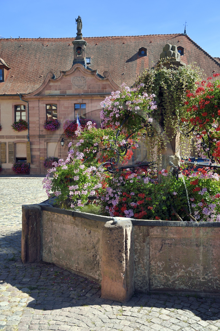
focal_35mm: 40
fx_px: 367
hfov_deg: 33.4
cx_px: 110
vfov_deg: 48.5
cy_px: 166
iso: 200
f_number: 8
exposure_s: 1/250
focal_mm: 40
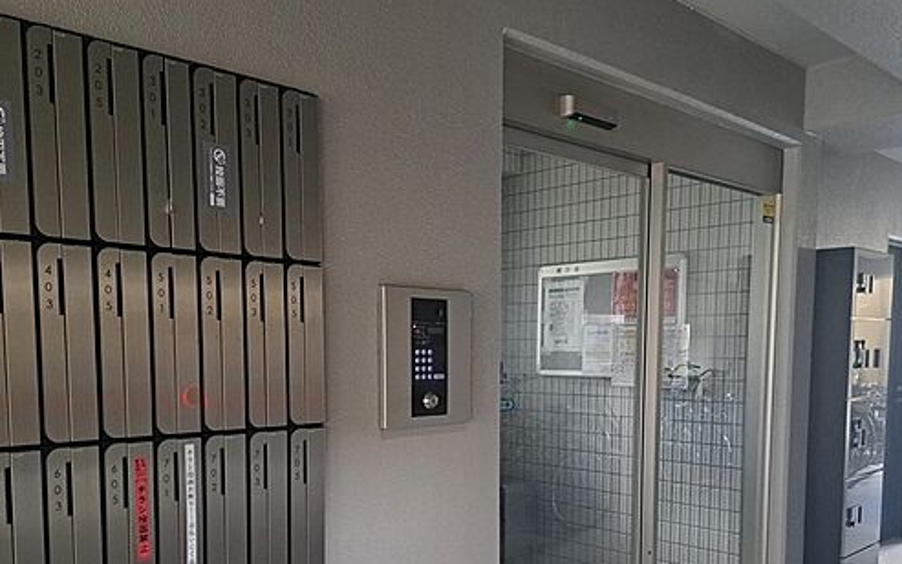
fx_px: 811
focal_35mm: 33
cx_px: 450
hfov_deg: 58.1
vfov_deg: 37.4
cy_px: 423
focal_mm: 5.23
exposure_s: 1/50
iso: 320
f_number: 1.8
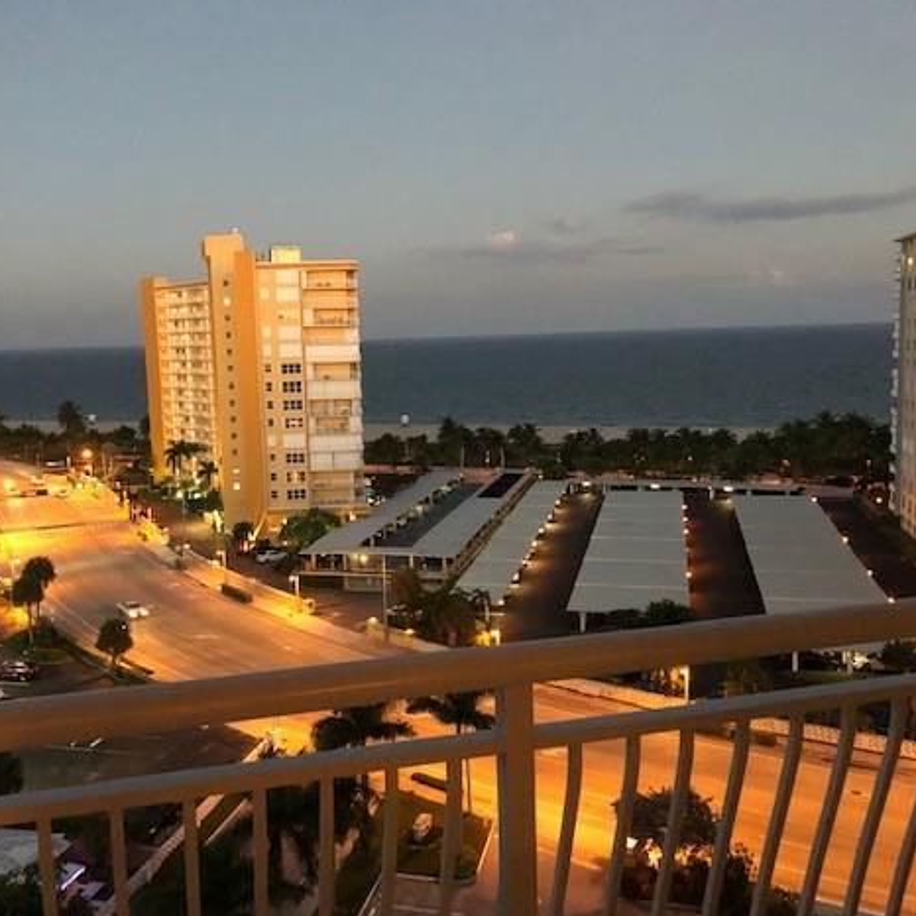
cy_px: 460
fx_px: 1018
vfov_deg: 48.5
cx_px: 397
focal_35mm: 34
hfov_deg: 48.3
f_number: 1.8
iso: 125
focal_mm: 3.99
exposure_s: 1/4
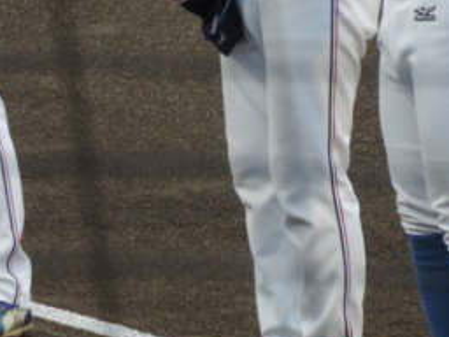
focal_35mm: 1466
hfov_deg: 1.4
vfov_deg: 1.0
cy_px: -93
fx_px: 19015
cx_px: -200
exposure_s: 1/100
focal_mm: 83.8
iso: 400
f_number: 4.9
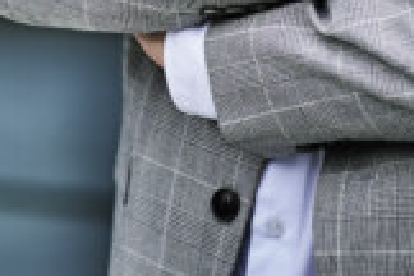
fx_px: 4646
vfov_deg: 3.4
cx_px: 235
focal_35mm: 404
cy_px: -355
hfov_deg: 5.1
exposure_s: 1/200
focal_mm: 85
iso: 100
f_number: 1.8
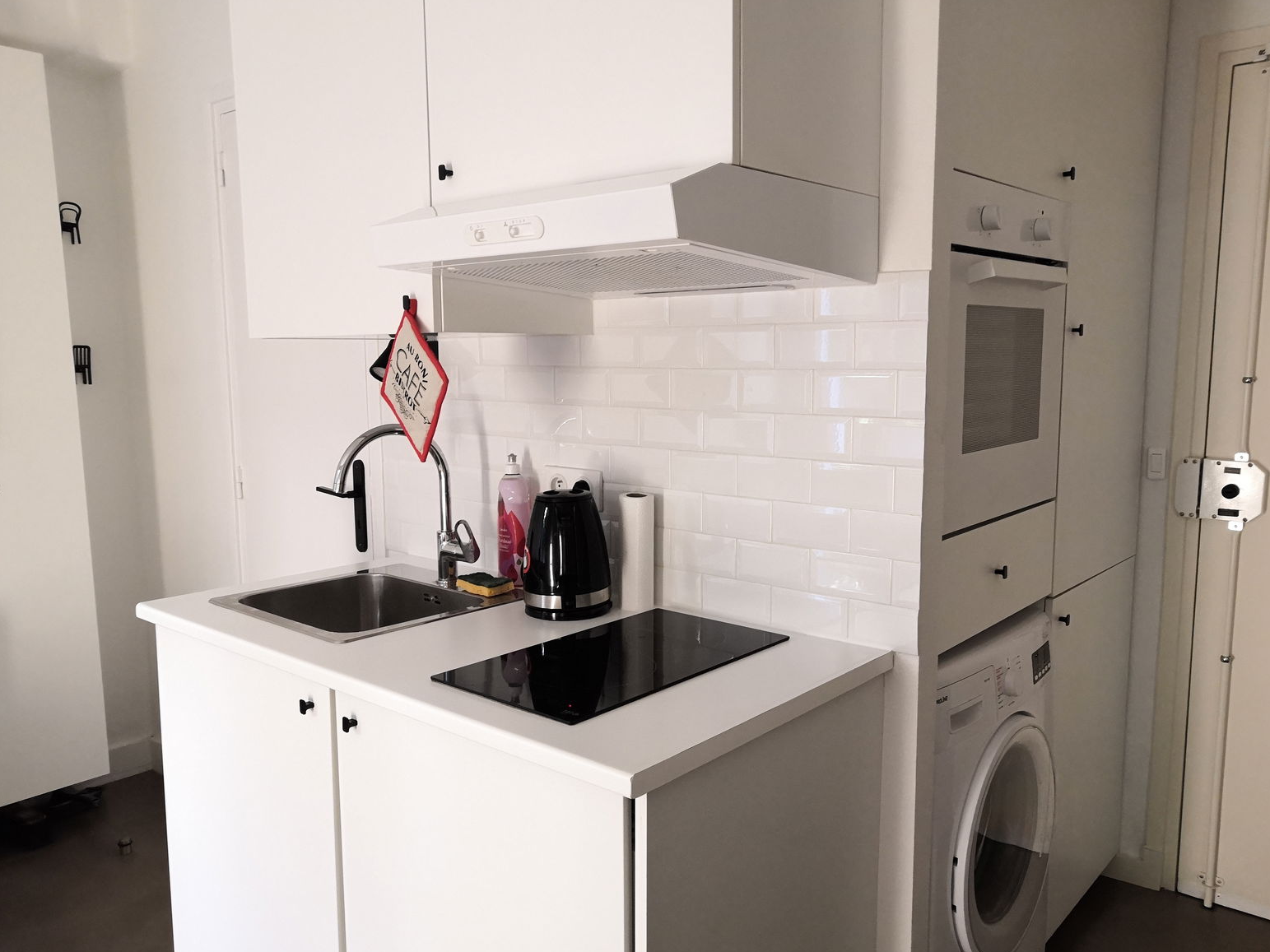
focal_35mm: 28
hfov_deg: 63.4
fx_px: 1027
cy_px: 483
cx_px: 655
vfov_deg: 49.7
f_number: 1.8
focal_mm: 3.95
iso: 400
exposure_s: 1/33.3
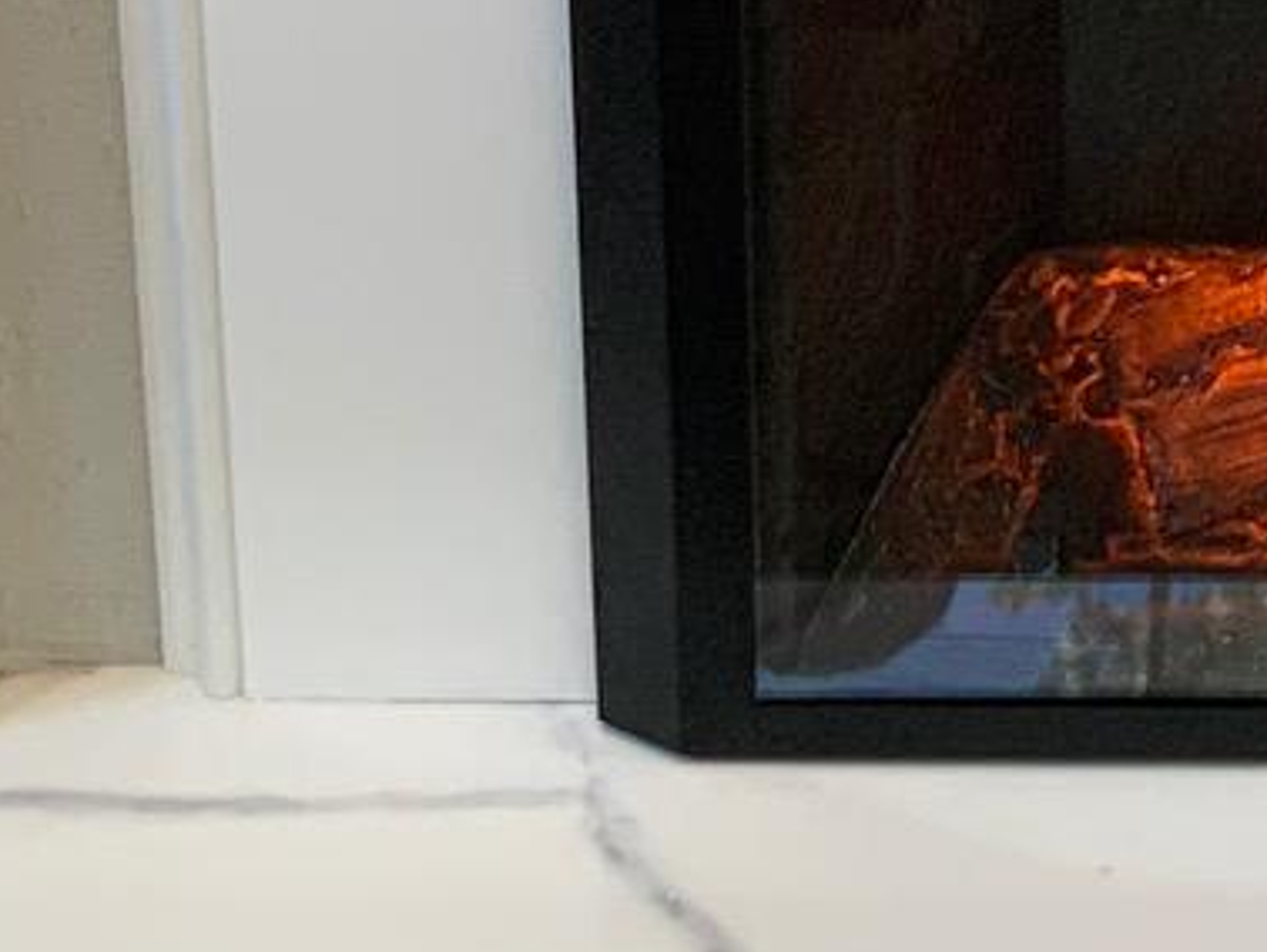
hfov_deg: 11.9
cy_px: -778
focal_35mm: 157
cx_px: 2058
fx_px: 5750
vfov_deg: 9.0
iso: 40
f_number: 1.8
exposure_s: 1/60
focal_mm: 3
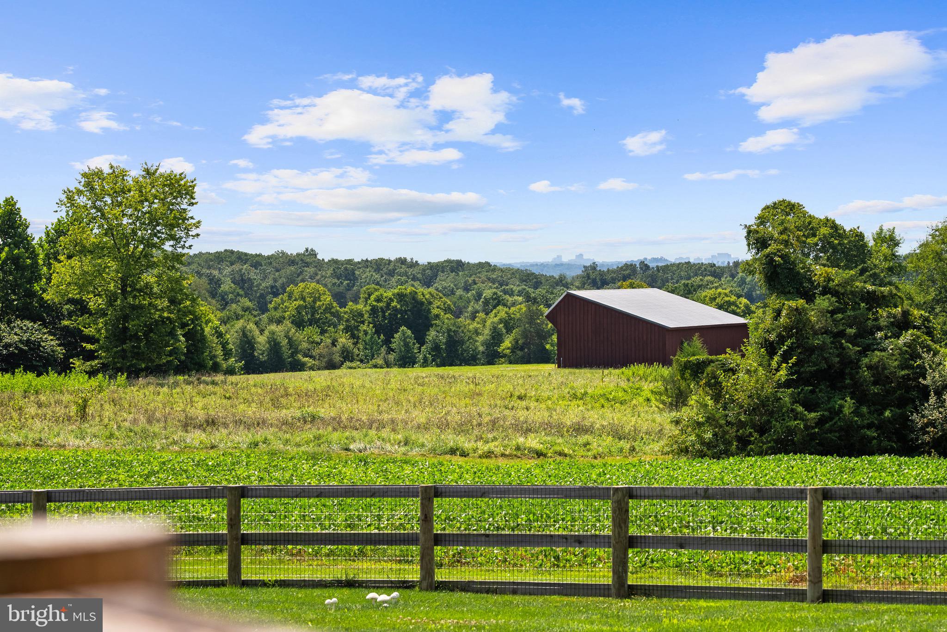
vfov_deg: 12.1
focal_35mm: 113
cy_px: 316
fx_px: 2973
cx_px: 474
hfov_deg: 18.1
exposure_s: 1/400
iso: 200
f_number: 8
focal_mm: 113
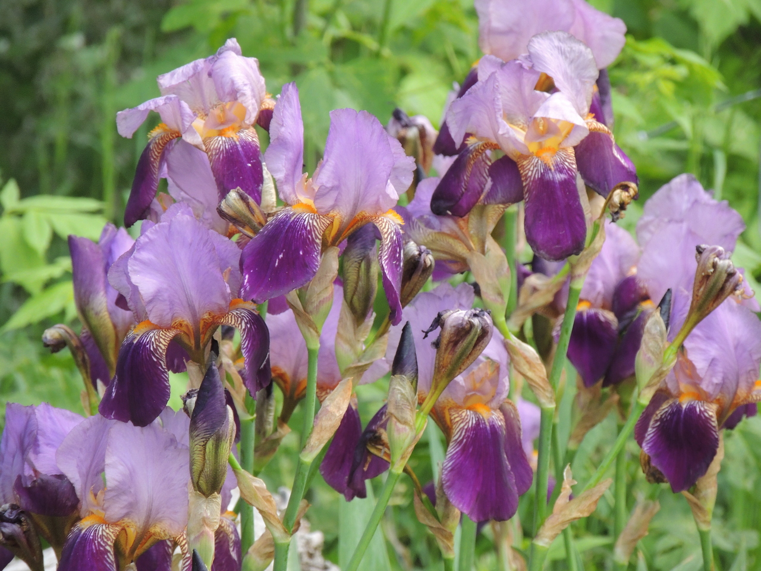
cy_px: 286
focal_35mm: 500
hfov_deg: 4.0
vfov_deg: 3.0
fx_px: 10992
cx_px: 380
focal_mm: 89.1
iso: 400
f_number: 4.9
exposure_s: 1/200
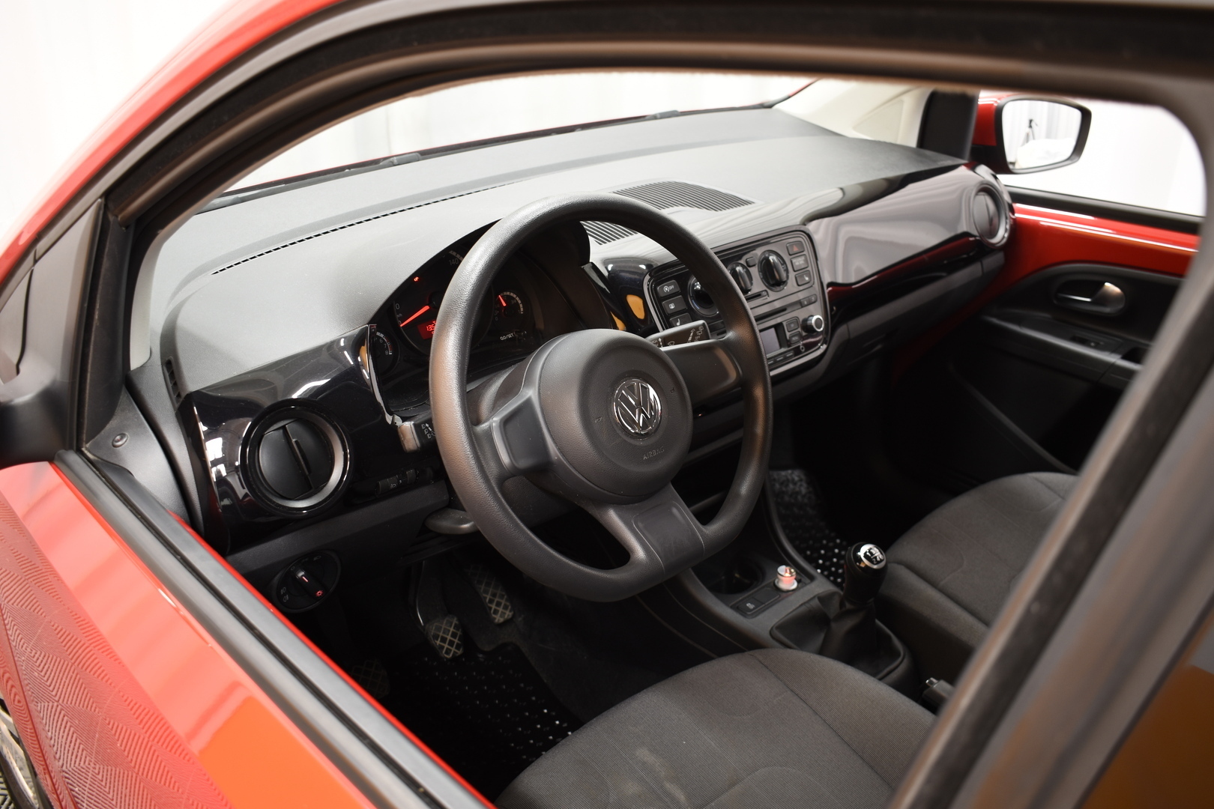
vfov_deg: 40.0
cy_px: 404
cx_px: 607
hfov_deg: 57.2
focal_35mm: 33
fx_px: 1113
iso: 200
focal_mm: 22
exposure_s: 1/5
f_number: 3.8
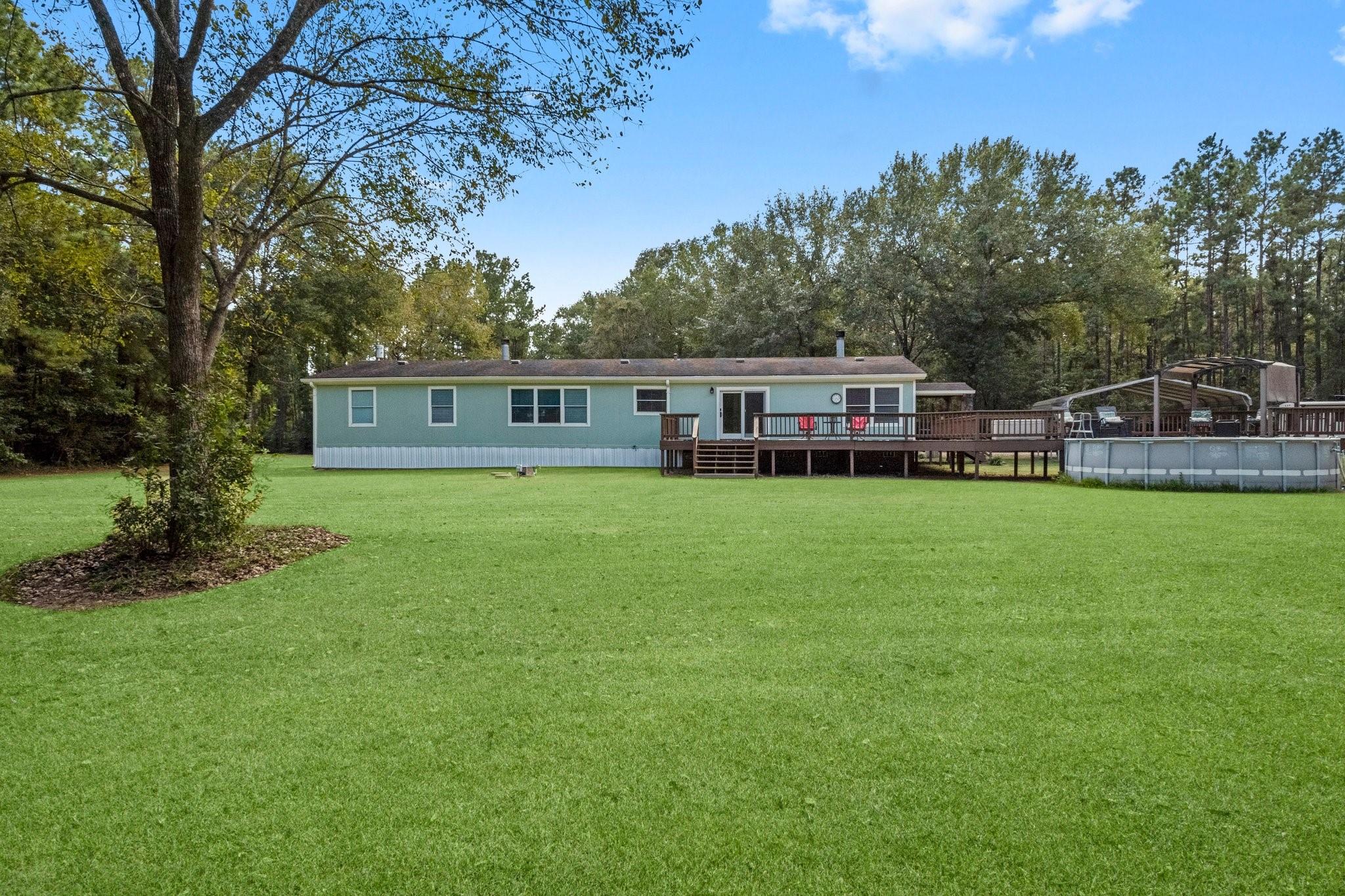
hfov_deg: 73.7
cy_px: 448
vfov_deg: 53.1
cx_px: 672
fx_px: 897
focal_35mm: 24
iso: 800
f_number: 9
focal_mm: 16
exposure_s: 1/320
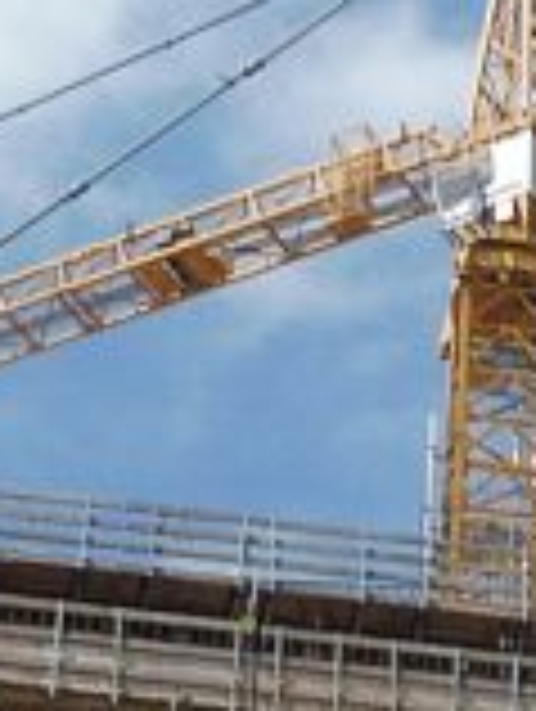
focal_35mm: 265
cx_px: 811
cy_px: 1141
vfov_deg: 7.3
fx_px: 5456
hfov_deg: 5.6
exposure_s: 1/800
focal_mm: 7.4
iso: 100
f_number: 5
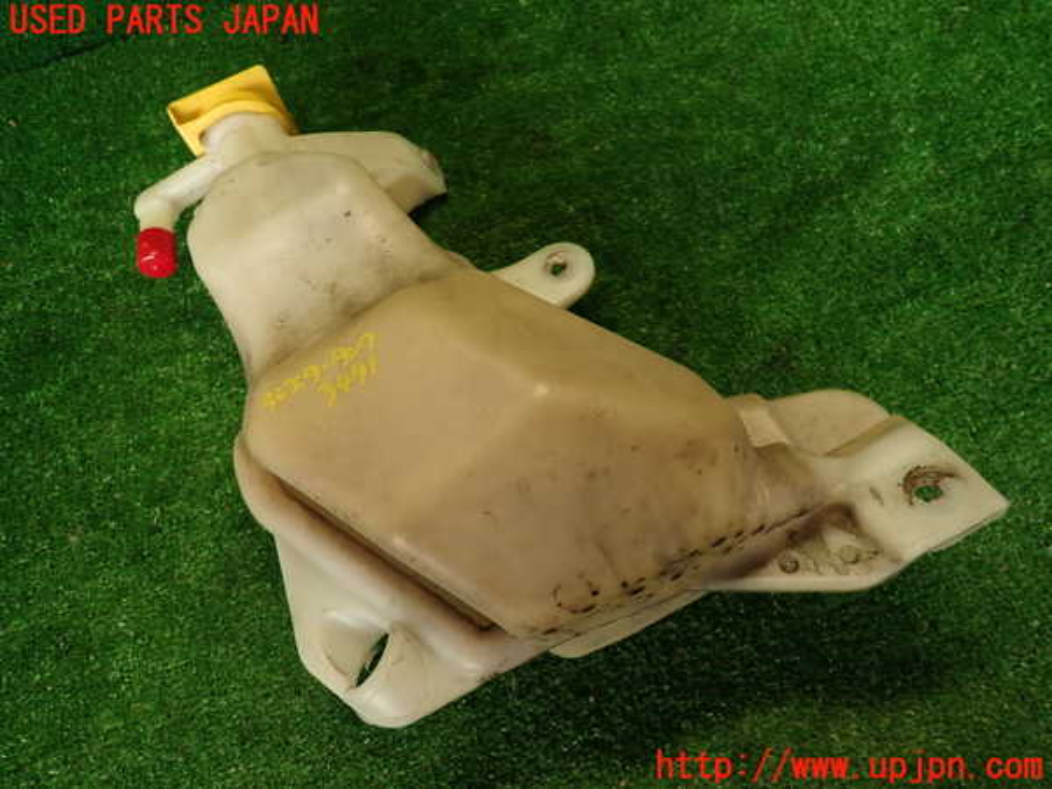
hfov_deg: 69.4
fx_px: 760
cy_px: 394
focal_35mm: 25
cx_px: 526
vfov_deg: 54.9
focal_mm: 4.5
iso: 160
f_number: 2
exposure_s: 1/60
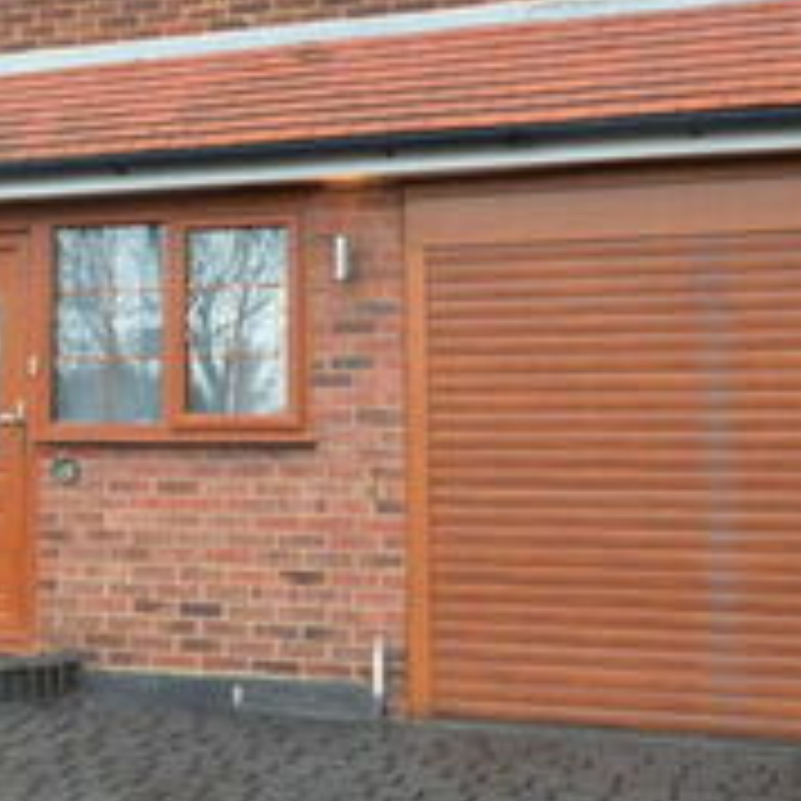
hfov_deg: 27.4
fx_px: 1571
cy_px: 266
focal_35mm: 60
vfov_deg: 28.4
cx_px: 54
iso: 250
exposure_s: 1/125
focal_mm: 12
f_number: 5.6
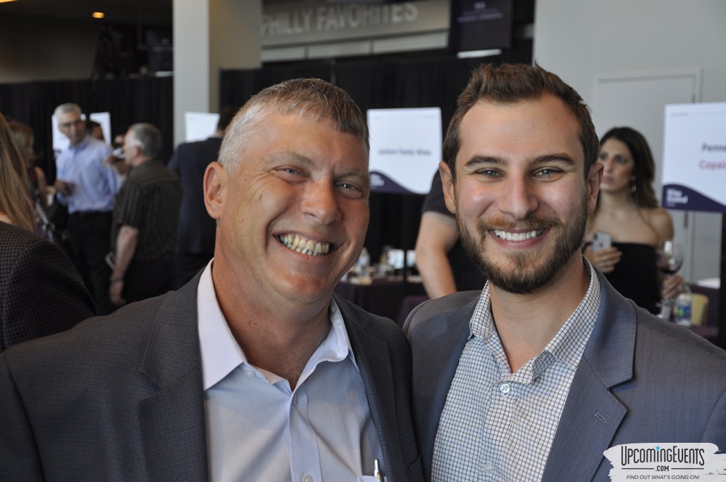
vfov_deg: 20.1
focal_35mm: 68
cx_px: 363
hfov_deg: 29.9
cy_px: 241
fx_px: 1359
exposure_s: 1/60
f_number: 4.8
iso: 400
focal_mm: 45
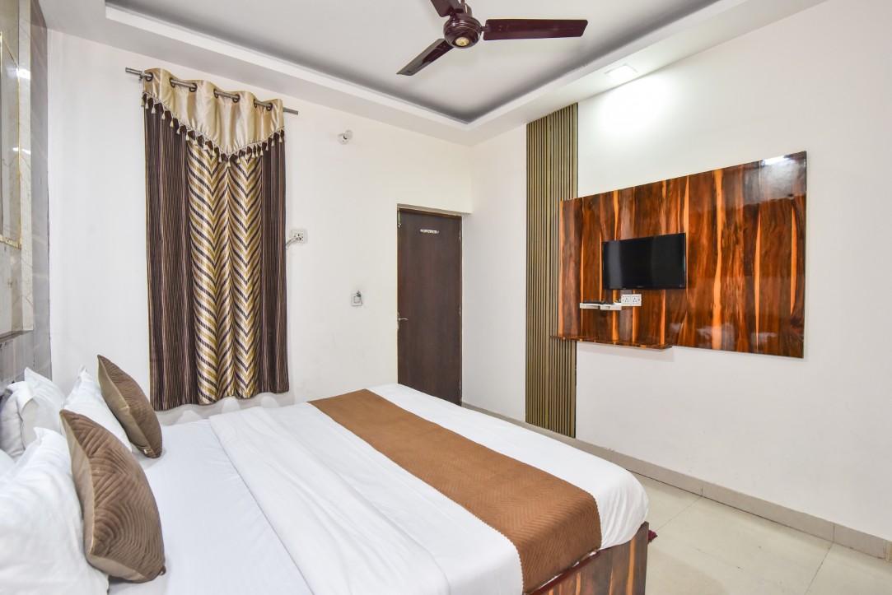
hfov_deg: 96.7
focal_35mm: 16
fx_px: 397
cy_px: 298
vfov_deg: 73.8
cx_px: 446
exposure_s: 1/50
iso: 2000
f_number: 7.1
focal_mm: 16
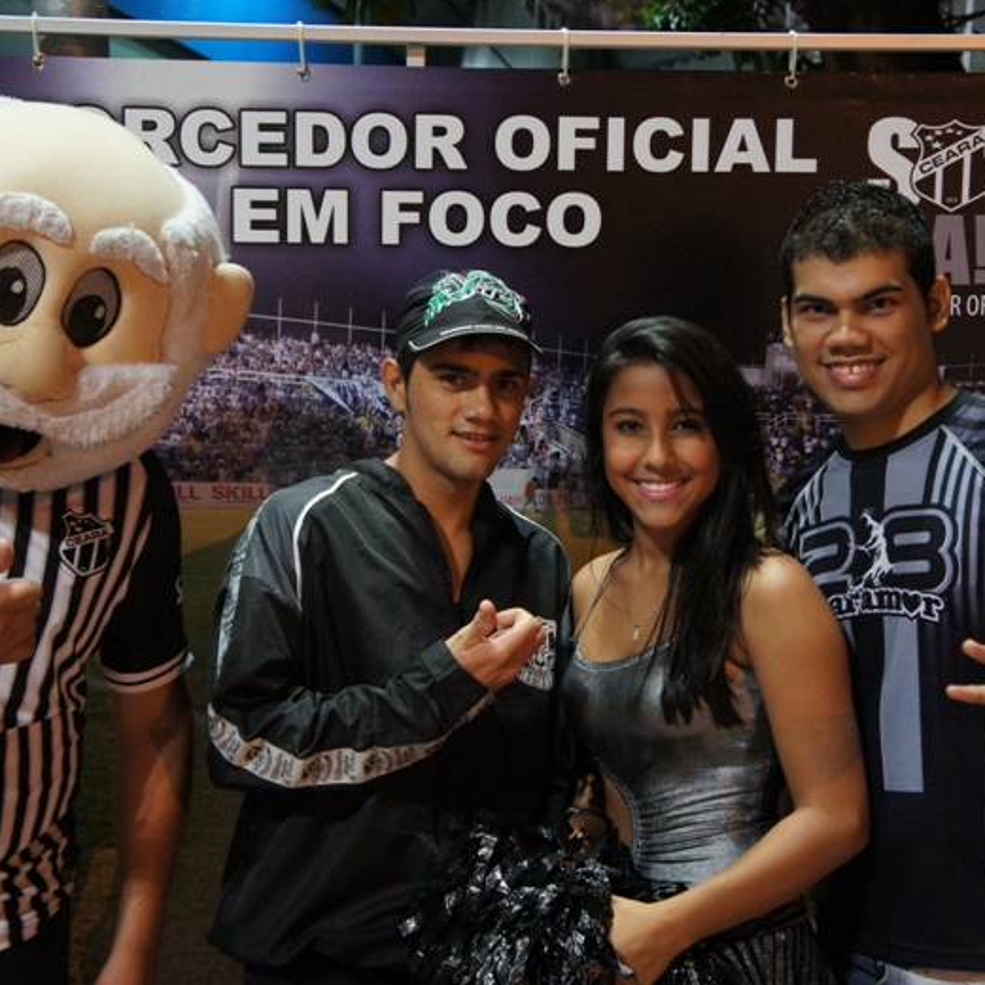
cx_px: 452
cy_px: 492
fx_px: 1953
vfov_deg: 28.3
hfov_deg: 28.3
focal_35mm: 61
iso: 1600
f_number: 4
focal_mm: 31
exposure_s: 1/30
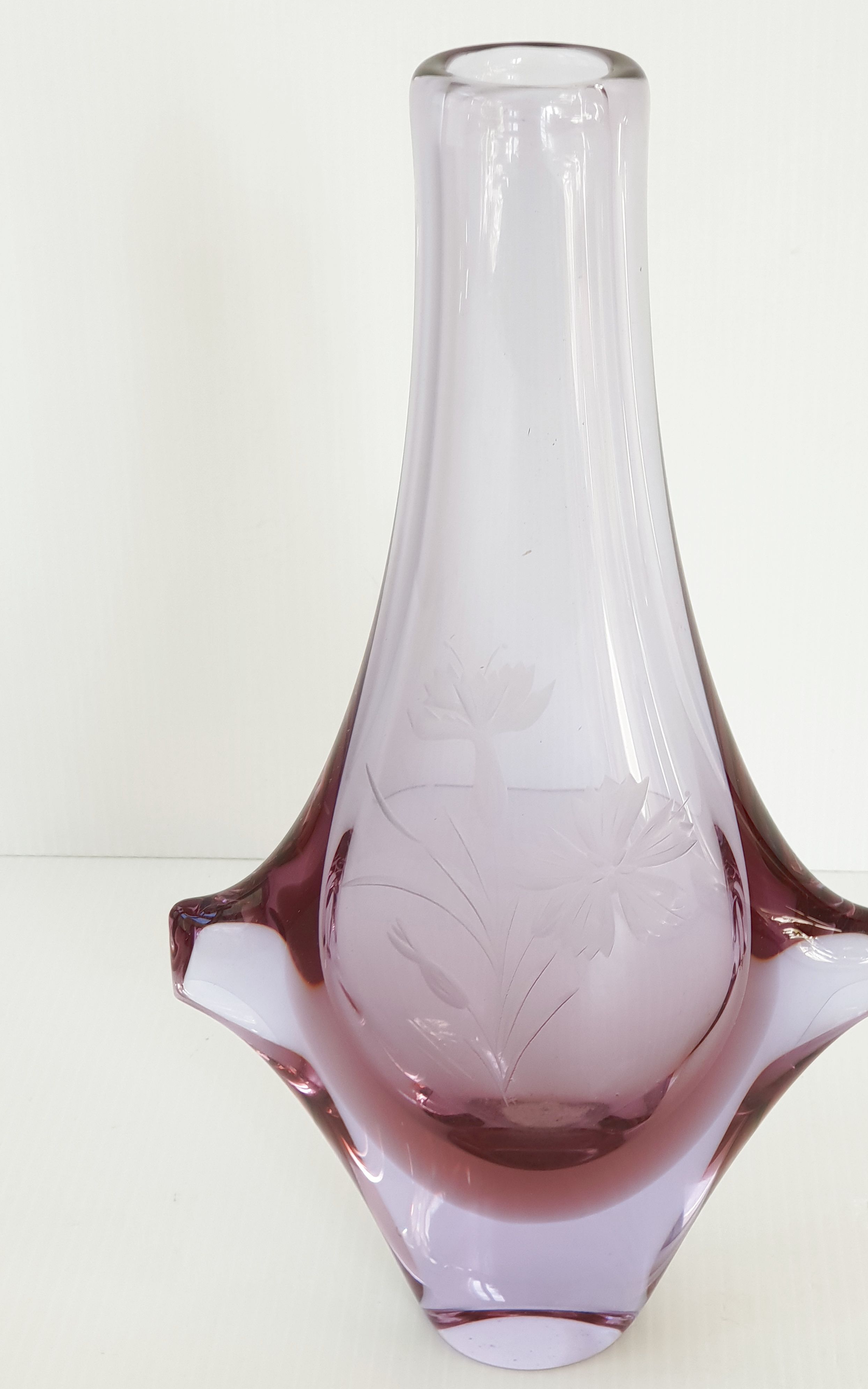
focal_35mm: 56
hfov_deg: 23.1
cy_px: 701
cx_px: 528
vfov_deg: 36.3
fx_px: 2120
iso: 40
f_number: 2.4
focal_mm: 6
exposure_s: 1/50
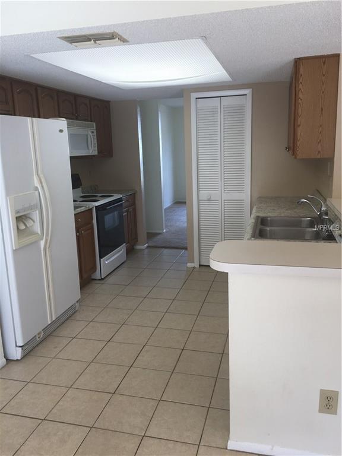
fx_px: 382
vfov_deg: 61.7
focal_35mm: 29
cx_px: 171
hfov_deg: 48.2
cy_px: 228
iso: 32
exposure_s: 1/60
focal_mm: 4.15
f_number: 2.2
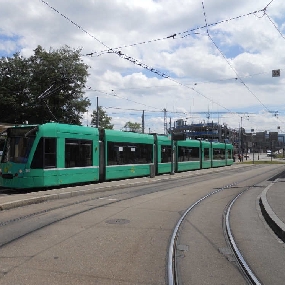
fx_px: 317
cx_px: 91
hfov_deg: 47.5
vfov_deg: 48.5
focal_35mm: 34
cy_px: 142
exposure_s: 1/500
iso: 80
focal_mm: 5
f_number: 5.4
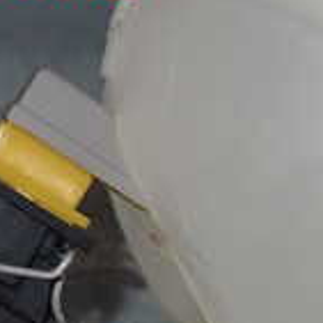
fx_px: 1193
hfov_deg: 14.8
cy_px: 470
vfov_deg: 14.5
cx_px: 408
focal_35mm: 113
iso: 100
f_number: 6.3
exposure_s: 1/30
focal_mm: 5.4
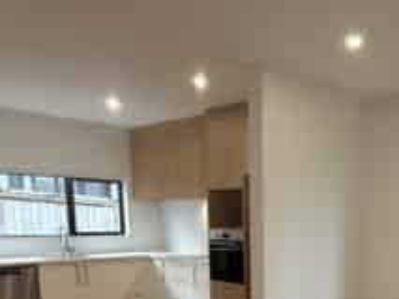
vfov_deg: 31.8
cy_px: 297
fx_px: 484
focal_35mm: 42
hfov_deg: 41.8
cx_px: 345
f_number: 2.2
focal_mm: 2.22
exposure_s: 1/100
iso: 80
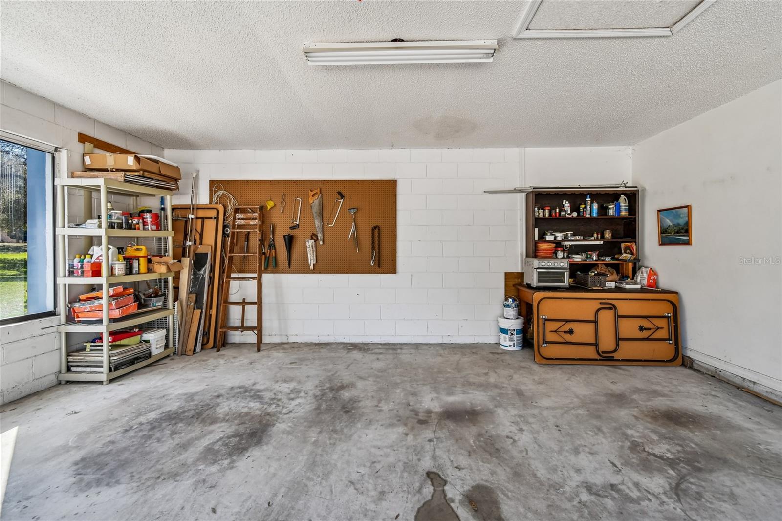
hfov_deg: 100.4
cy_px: 260
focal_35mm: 15
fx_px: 326
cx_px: 391
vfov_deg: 77.3
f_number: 7.1
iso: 100
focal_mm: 10
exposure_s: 1/40
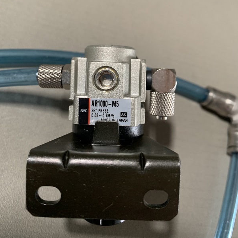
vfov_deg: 51.6
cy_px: 79
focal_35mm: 31
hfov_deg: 52.5
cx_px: 118
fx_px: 241
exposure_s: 1/60
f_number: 1.8
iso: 250
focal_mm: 4.25
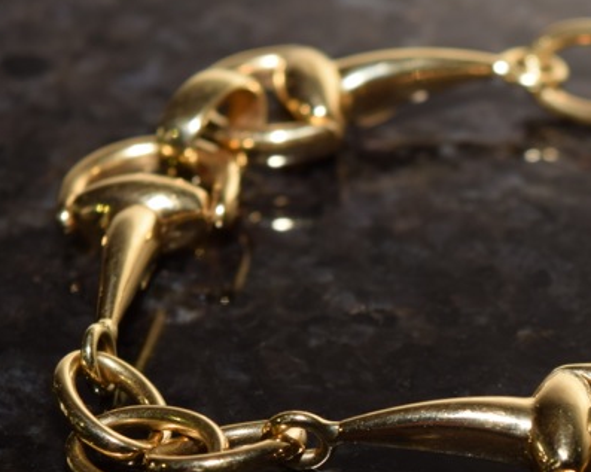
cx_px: 545
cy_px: 388
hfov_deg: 9.8
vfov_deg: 7.9
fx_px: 3411
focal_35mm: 195
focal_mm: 55
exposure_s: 1/60
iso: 100
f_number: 8
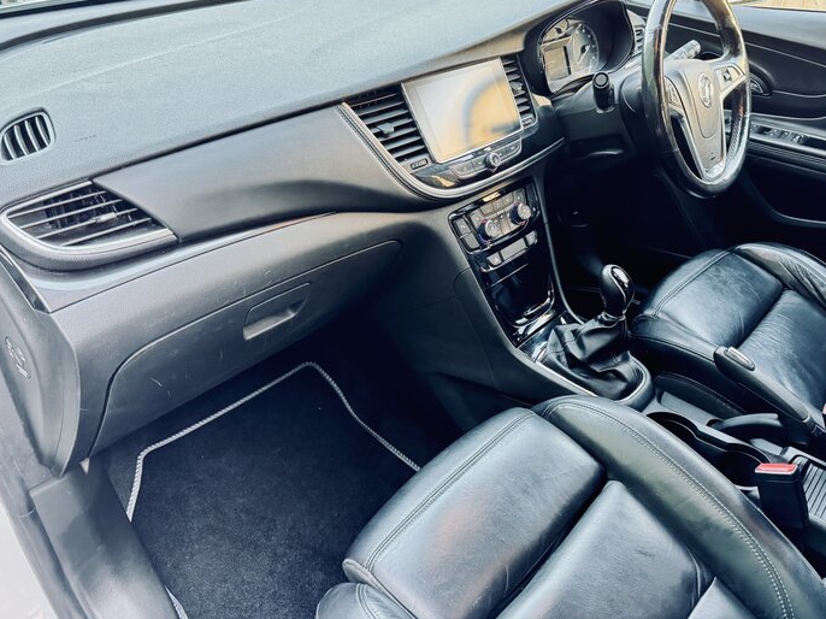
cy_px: 259
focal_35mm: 28
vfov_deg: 49.5
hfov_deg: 63.1
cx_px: 474
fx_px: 668
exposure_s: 1/54
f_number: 1.78
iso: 800
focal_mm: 6.76
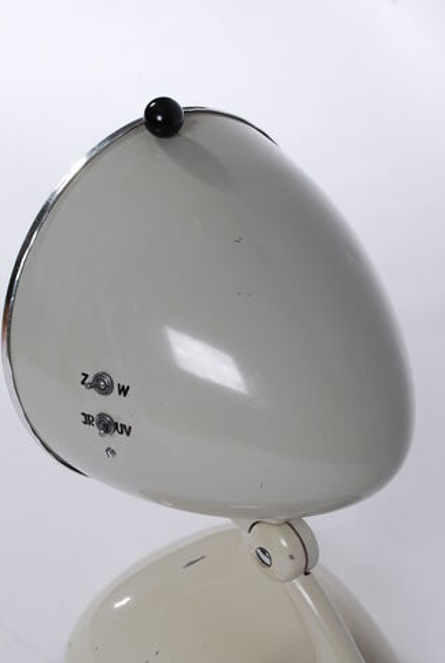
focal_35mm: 102
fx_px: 1883
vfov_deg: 19.8
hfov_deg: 13.5
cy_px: 507
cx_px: 205
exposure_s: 1/160
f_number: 10
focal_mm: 44
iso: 100
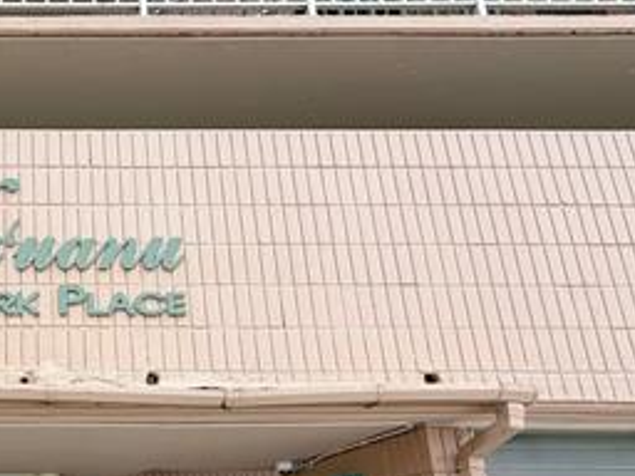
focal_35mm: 35
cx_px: -20
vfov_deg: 38.8
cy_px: 394
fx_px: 642
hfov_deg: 43.8
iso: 40
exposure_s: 1/613
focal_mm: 2.22
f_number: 2.2
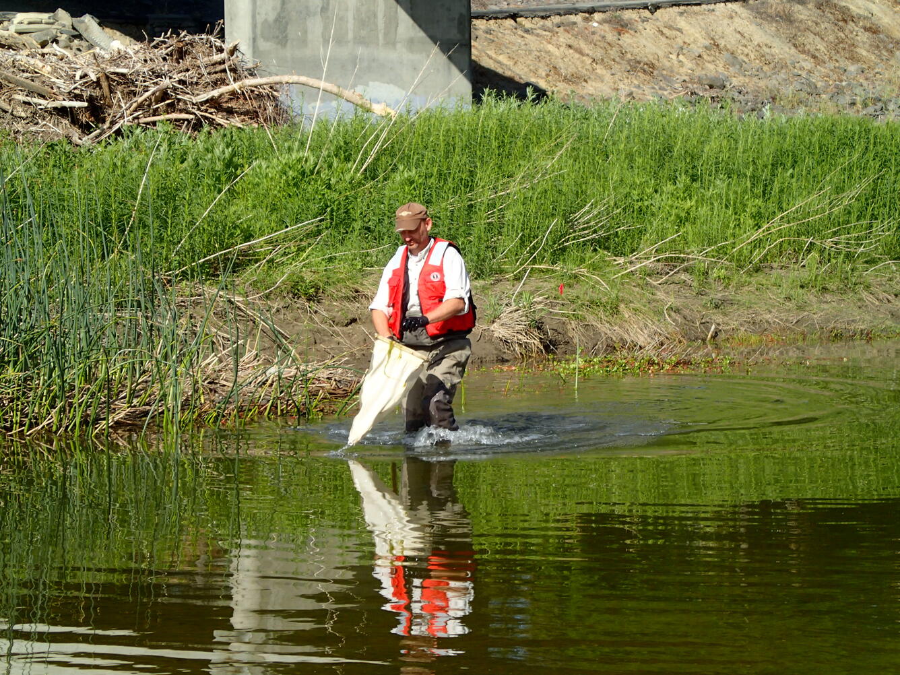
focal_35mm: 100
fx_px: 2600
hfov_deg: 19.6
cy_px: 338
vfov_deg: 14.8
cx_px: 450
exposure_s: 1/250
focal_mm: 18
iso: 100
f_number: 6.3
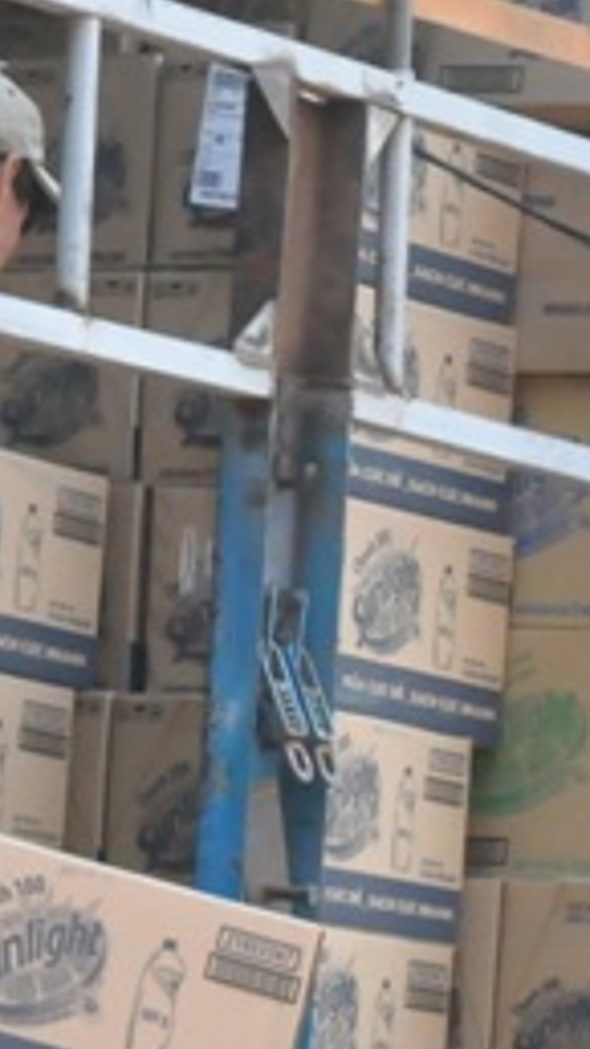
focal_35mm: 299
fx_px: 8321
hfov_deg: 4.0
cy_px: 842
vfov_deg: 7.2
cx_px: 1005
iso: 3200
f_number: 13
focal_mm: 48
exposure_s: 1/640
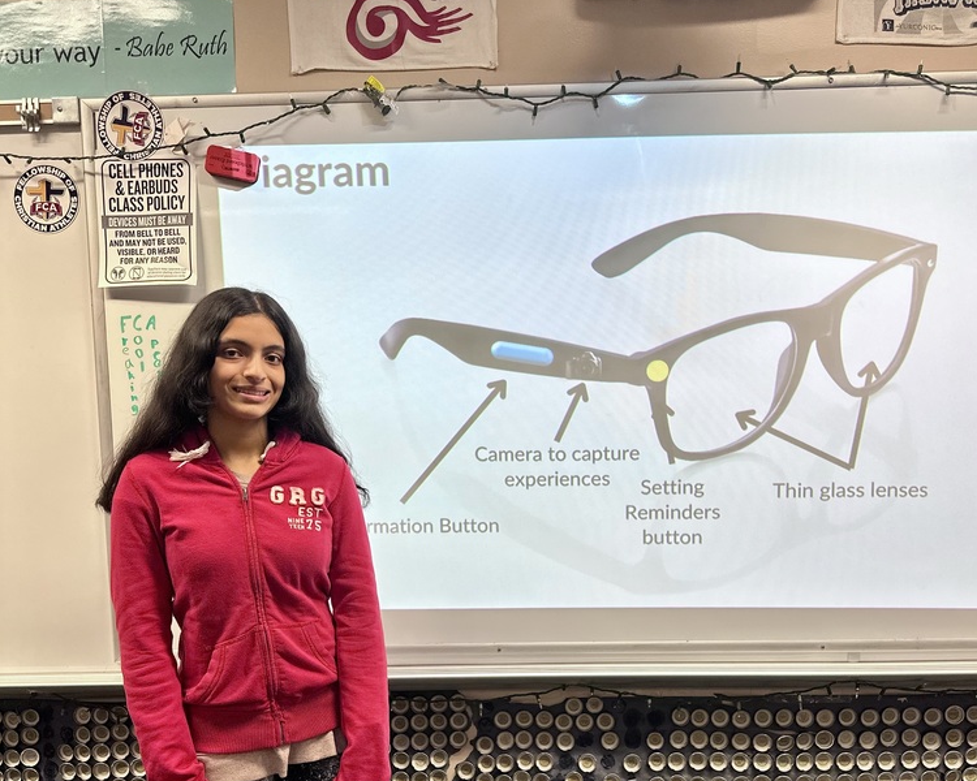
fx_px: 925
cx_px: 499
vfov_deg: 45.0
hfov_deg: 55.7
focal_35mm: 32
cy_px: 527
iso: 160
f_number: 1.78
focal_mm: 6.86
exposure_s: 1/60
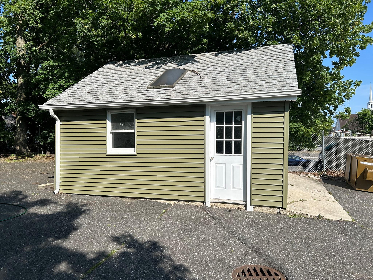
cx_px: 186
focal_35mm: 26
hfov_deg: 67.3
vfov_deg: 53.1
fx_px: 280
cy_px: 140
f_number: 1.5
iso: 50
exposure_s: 1/4115
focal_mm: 5.7
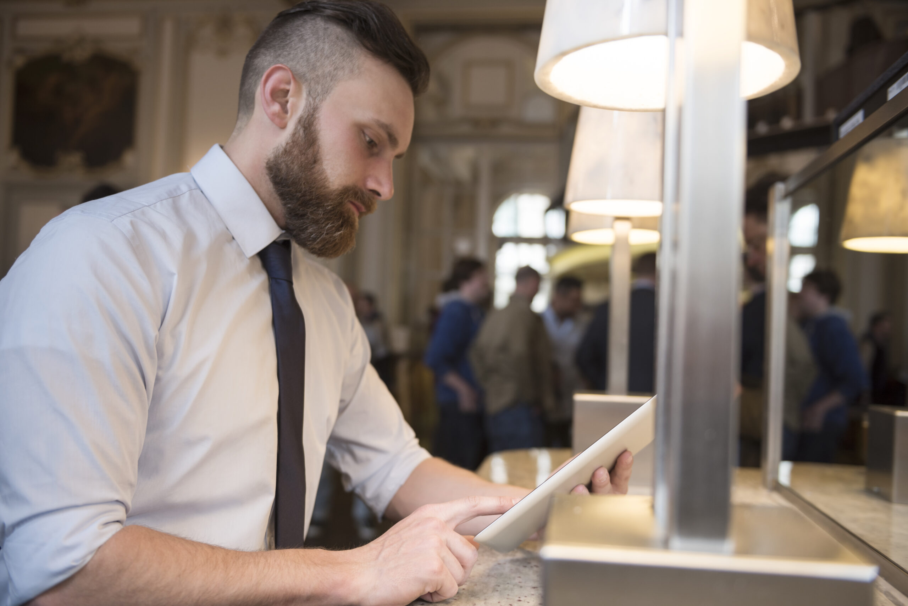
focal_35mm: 35
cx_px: 454
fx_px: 883
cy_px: 303
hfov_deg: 54.4
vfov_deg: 37.9
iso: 100
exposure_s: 1/60
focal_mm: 35
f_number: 2.8
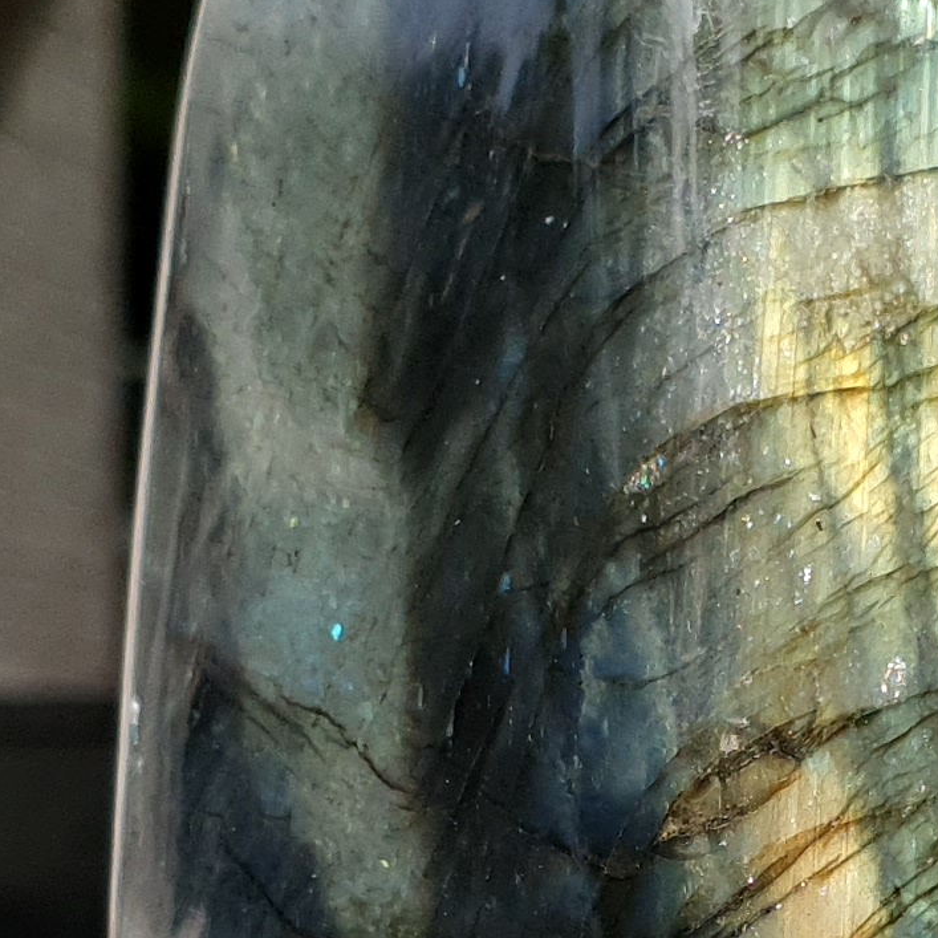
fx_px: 4016
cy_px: 844
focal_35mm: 131
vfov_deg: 13.2
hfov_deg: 13.2
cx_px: 868
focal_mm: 4.32
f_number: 1.5
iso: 50
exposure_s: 1/2604
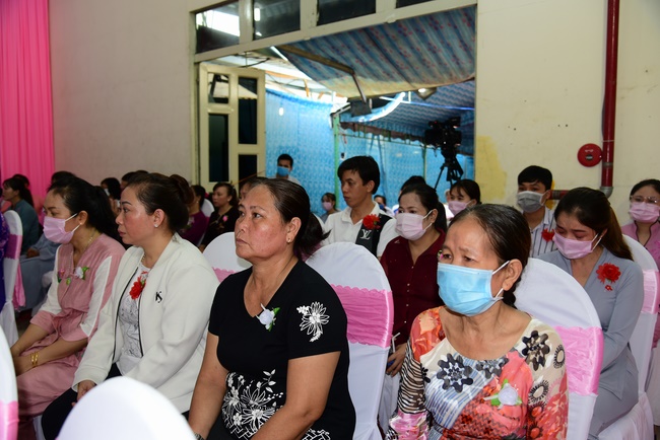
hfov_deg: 61.9
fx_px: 550
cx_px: 330
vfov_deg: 43.6
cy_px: 220
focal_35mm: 30
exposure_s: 1/60
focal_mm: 30
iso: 320
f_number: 4
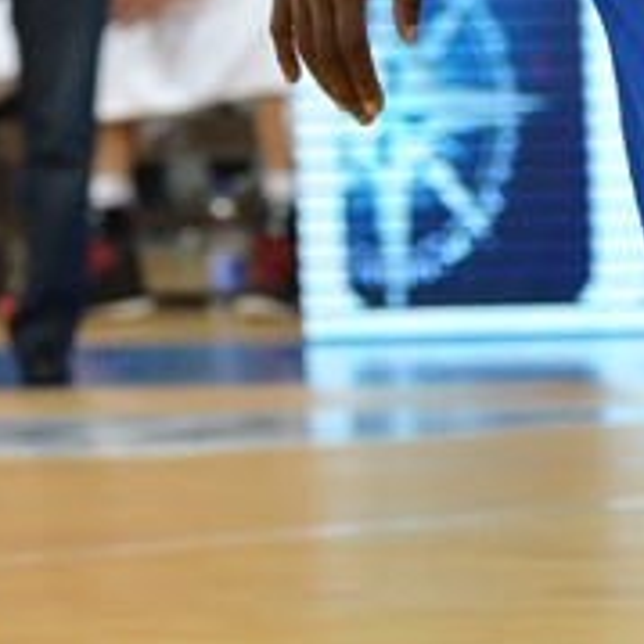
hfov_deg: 2.7
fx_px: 13787
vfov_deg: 2.7
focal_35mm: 655
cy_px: -407
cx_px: 784
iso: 2500
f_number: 5.6
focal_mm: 135
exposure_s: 1/500
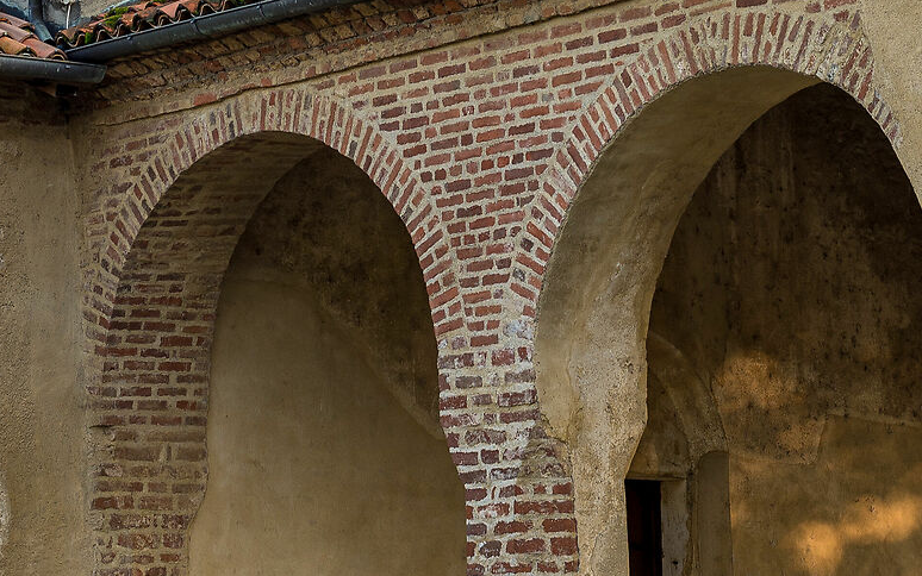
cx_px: 350
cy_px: -40
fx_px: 3971
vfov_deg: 8.2
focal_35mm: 158
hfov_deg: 13.2
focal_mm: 50
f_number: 5.6
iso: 100
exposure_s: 1/80
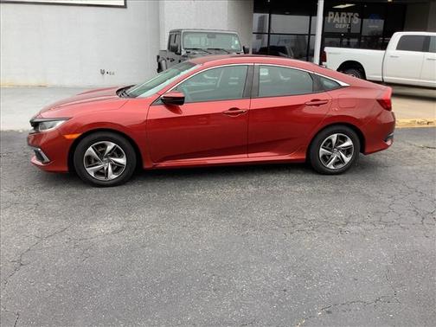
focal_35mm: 31
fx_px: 390
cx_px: 218
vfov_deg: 45.4
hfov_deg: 58.4
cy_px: 164
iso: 25
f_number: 2.4
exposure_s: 1/129
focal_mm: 3.3
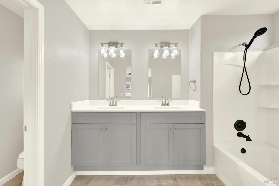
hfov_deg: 104.2
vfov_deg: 81.3
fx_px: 109
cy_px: 93
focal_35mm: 14
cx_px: 140
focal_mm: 14
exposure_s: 1/4
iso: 100
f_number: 14
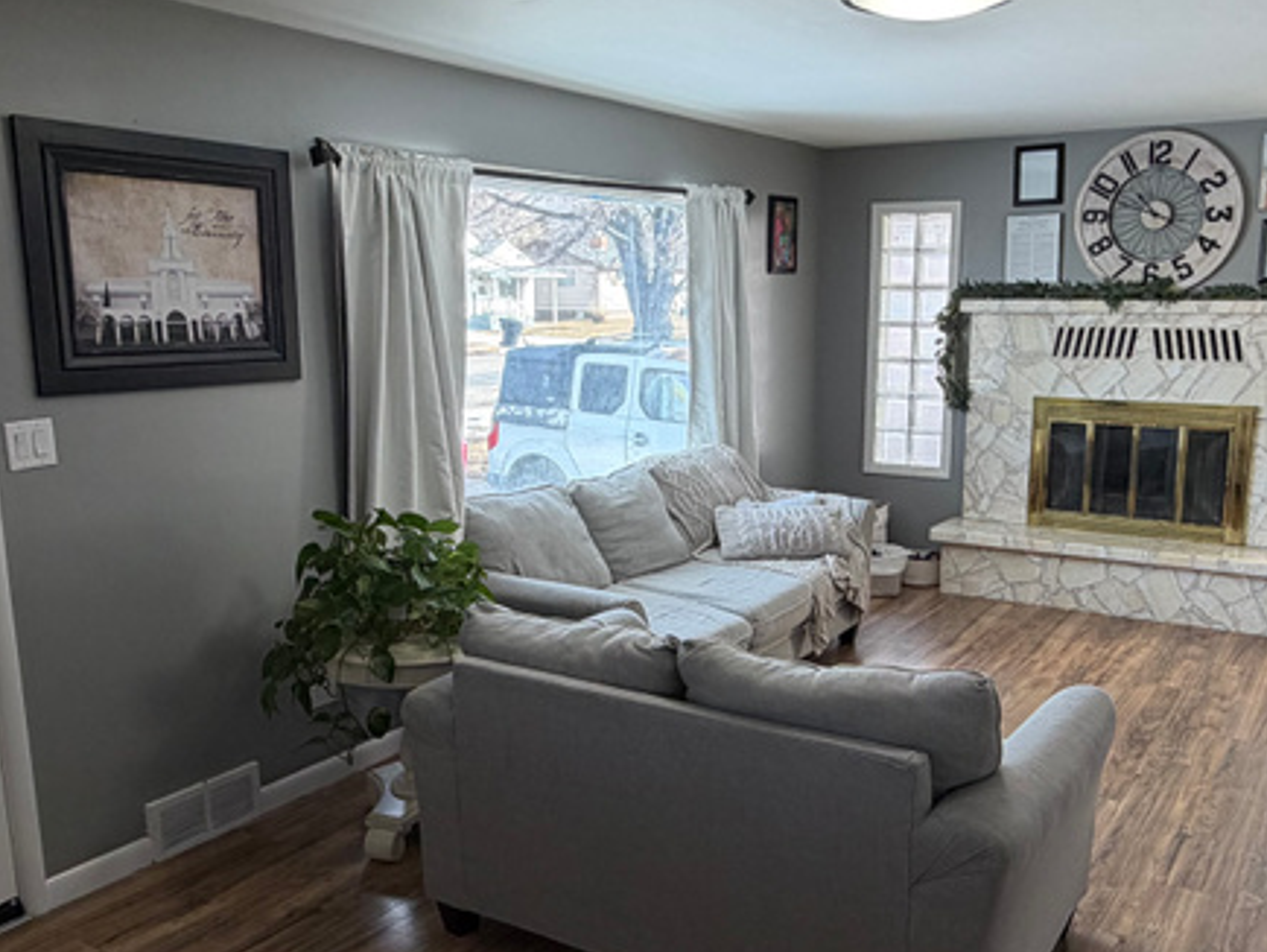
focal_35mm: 33
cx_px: 698
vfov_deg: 42.9
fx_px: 1209
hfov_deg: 55.2
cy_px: 543
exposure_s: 1/120
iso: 80
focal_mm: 2.22
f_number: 2.2
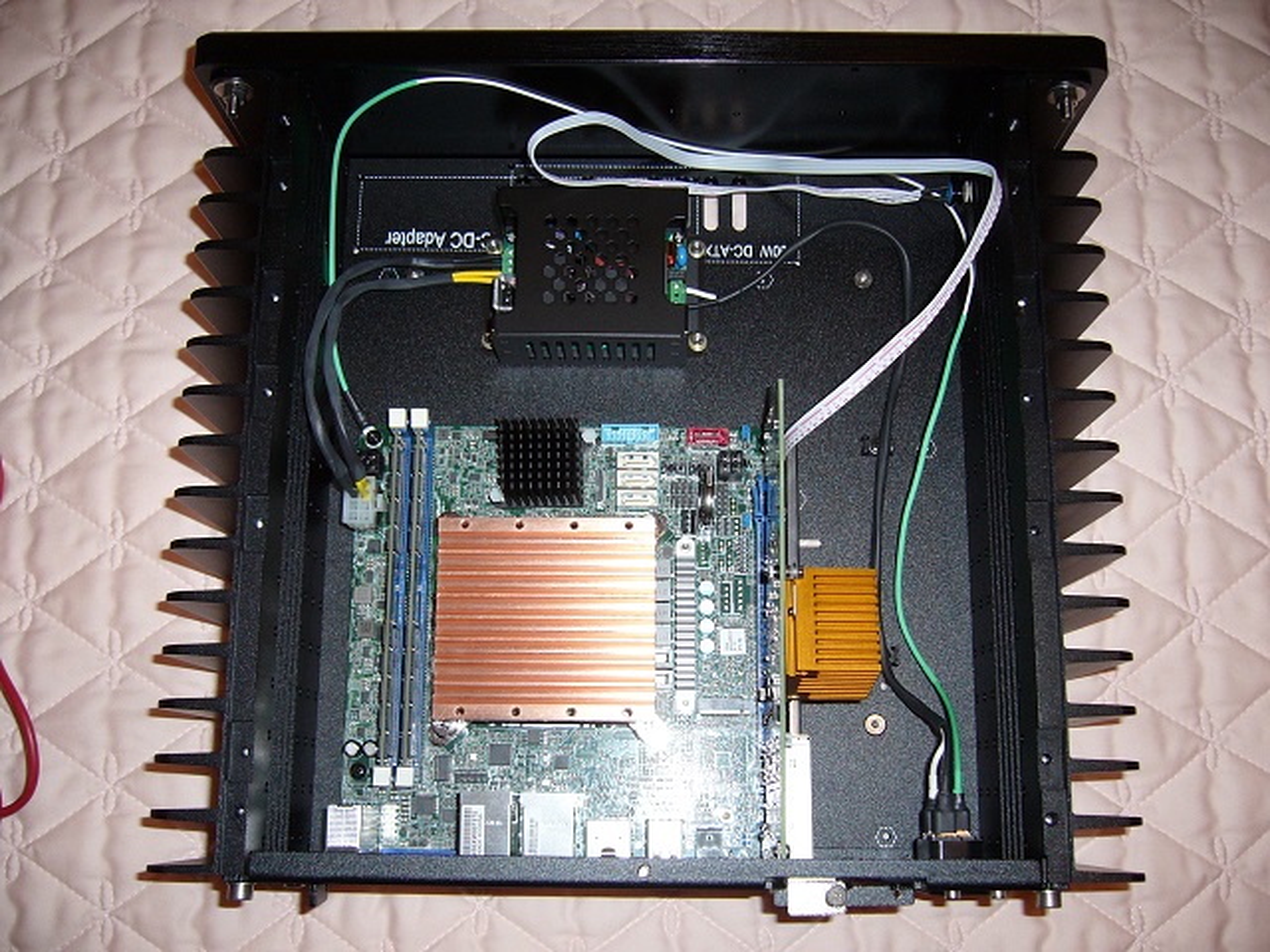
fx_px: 1284
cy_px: 476
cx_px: 635
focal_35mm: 35
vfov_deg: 40.7
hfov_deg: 52.6
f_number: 2.8
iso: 100
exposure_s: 1/30
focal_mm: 5.8
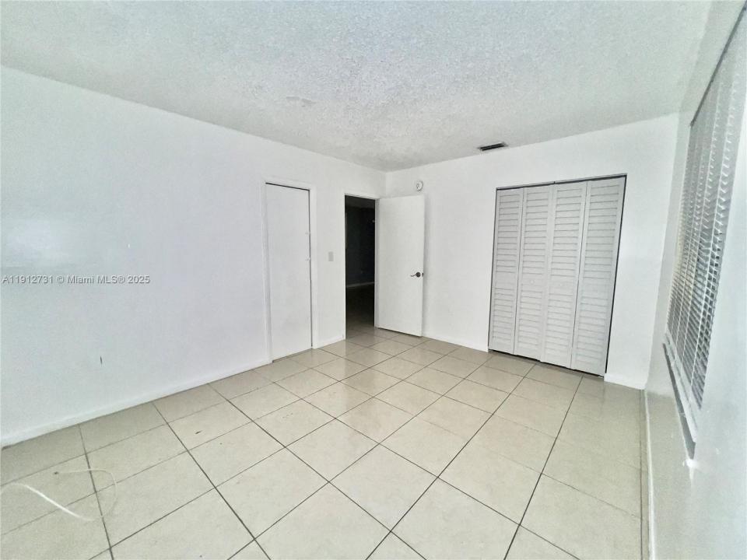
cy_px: 280
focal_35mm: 13
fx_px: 281
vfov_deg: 89.9
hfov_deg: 106.2
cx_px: 374
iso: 125
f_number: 1.8
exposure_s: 1/27
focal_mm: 1.57
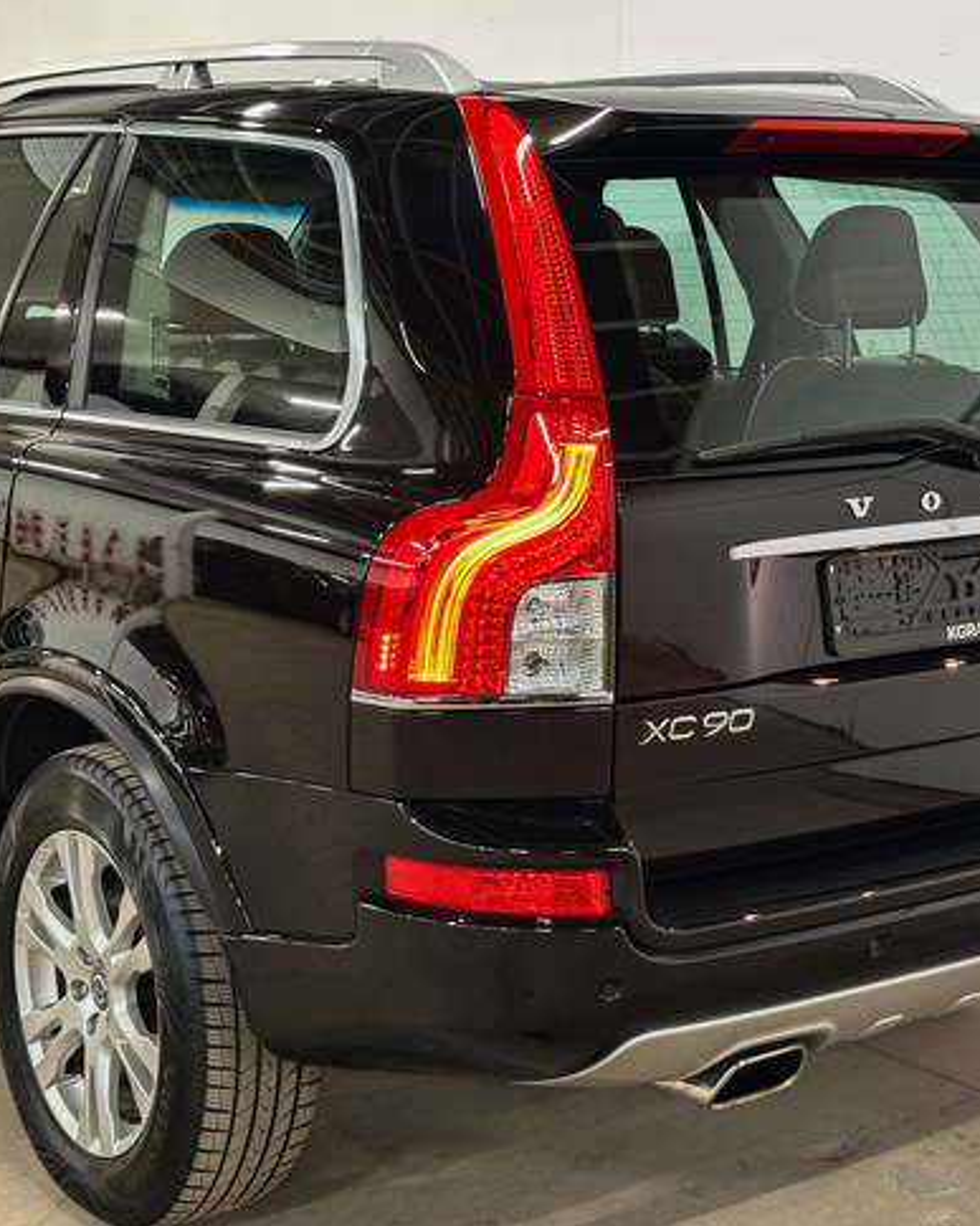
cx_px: 608
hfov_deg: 24.1
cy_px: 613
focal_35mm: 63
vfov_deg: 30.0
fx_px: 2285
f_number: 1.78
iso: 320
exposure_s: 1/33
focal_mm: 6.86
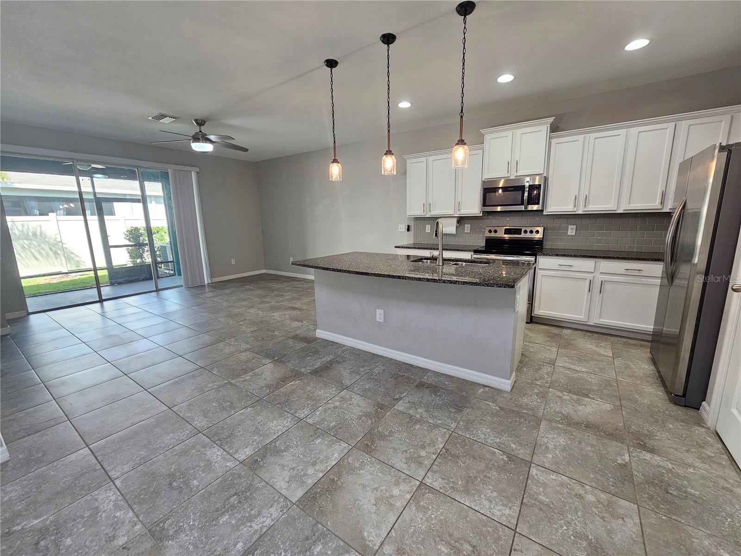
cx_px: 370
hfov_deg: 106.2
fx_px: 278
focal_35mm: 13
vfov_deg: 89.9
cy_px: 278
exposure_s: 1/60
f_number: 2.2
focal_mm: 2.2
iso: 125
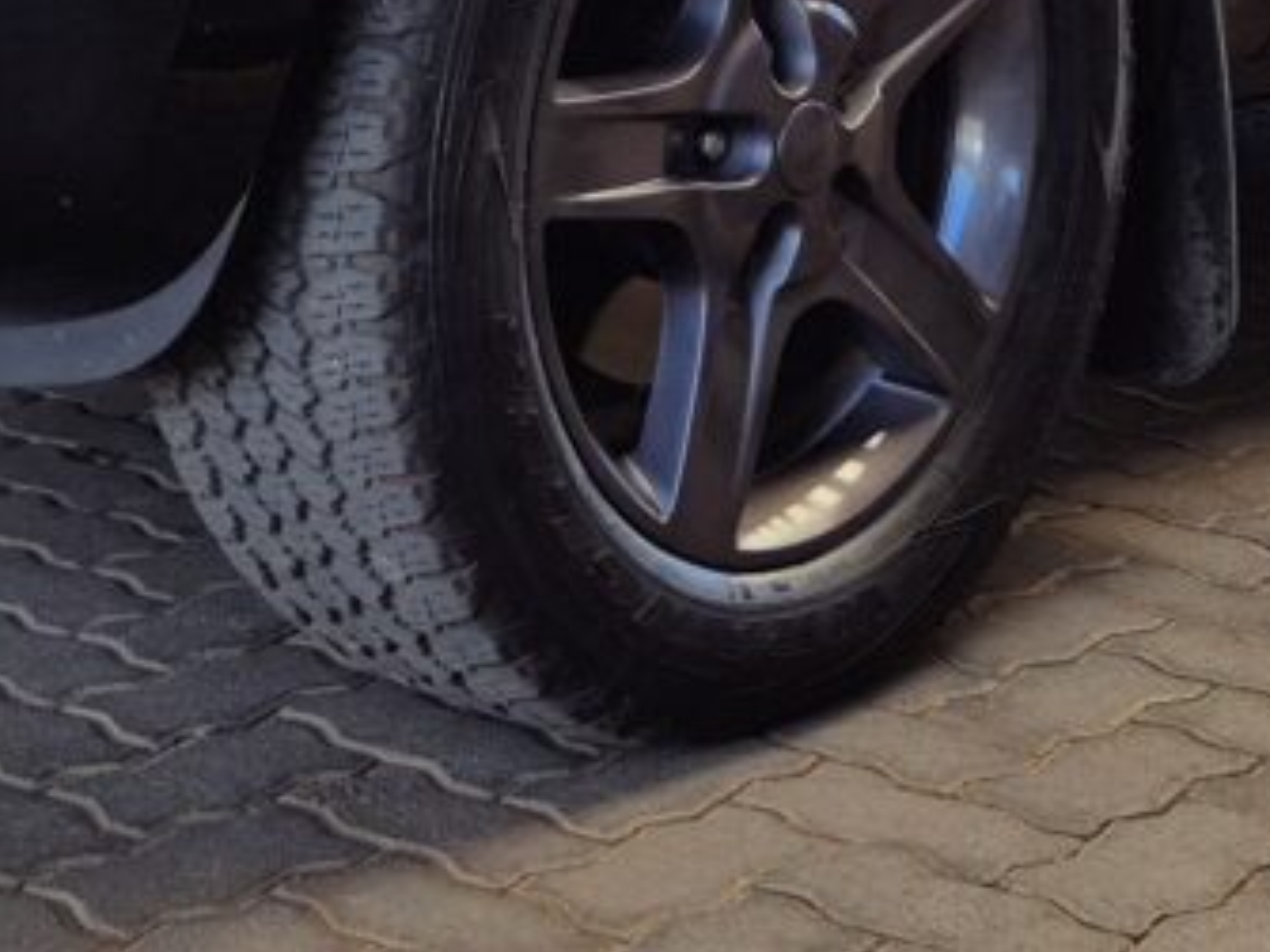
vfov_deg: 13.8
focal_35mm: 103
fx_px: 3778
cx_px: 531
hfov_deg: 19.1
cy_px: -305
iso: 40
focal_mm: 5.4
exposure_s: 1/498
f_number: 1.8
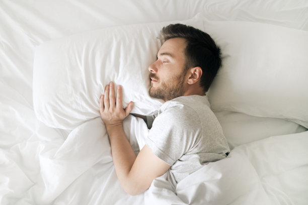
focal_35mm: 35
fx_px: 299
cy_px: 102
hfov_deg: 54.4
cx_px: 154
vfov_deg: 37.9
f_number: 2.8
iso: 1250
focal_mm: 35
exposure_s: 1/250
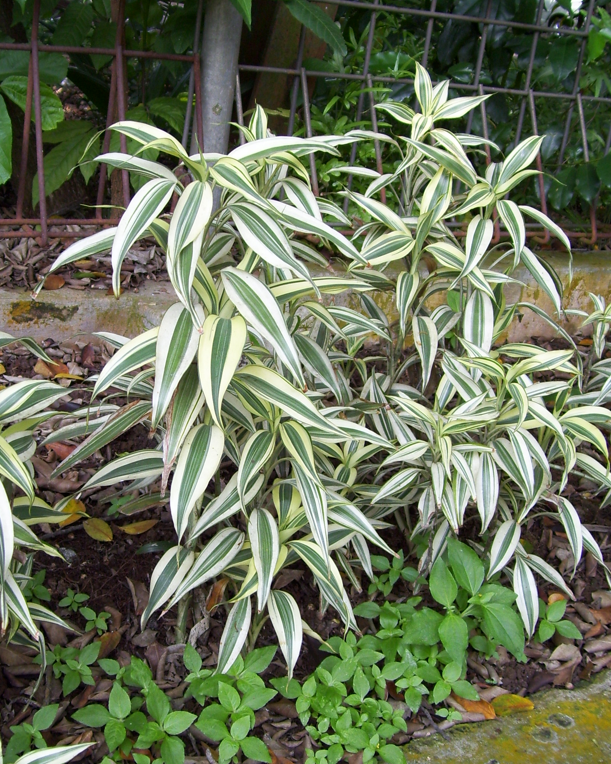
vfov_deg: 38.0
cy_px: 417
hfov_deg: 30.7
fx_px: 1108
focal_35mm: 49
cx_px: 220
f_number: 2.7
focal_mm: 6
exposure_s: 1/160
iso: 80
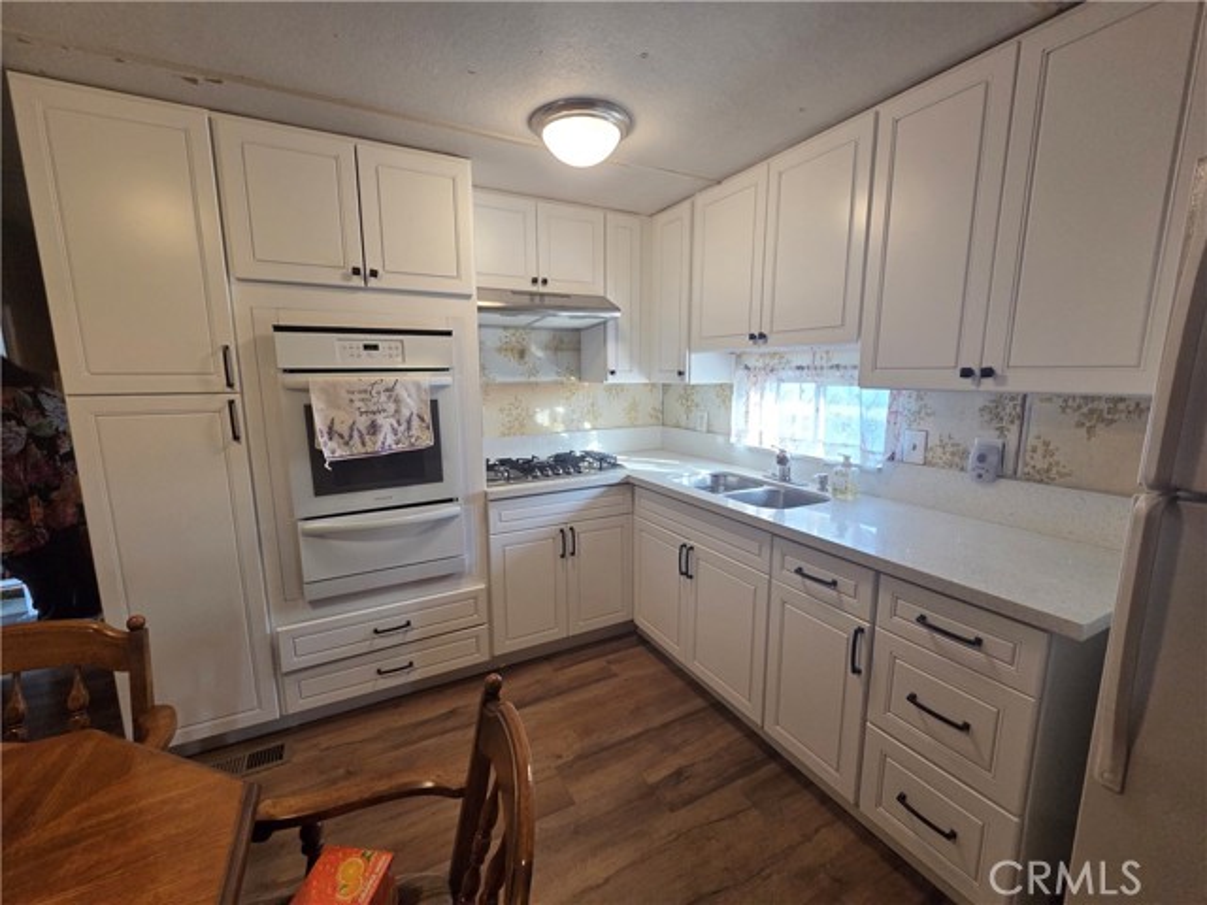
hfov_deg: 106.2
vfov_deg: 89.9
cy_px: 452
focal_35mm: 13
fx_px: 453
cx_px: 604
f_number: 2.2
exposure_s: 1/120
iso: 250
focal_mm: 2.2
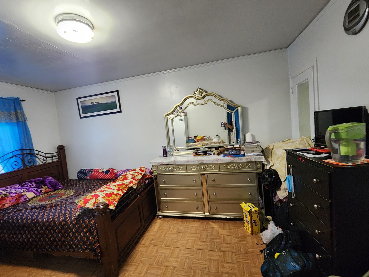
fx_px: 160
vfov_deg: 81.7
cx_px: 179
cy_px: 140
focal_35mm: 15
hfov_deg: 98.1
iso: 500
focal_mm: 2.2
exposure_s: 1/30
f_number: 2.2
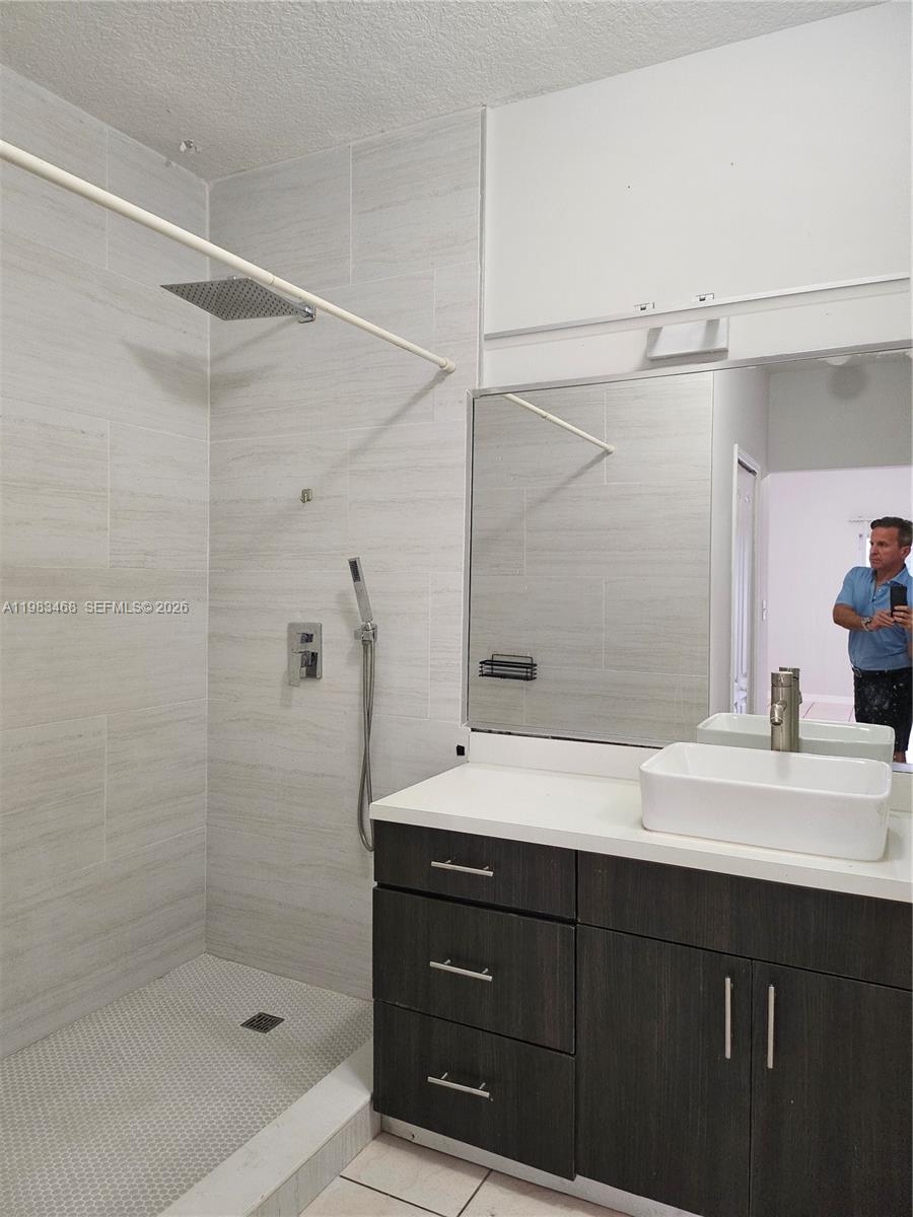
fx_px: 844
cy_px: 608
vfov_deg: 71.6
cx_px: 456
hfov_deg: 56.8
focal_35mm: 24
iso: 640
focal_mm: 5
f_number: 1.8
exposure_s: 1/120
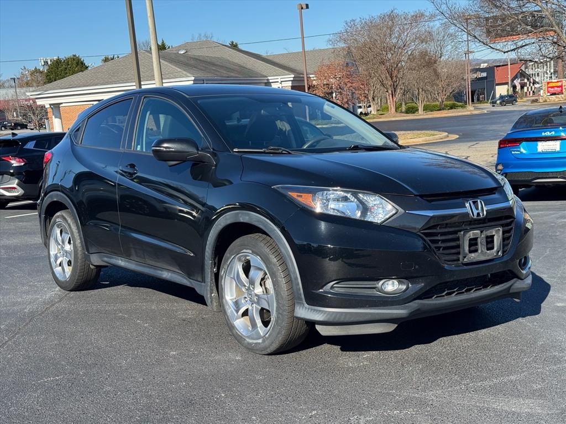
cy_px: 212
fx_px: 785
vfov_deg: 30.3
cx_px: 283
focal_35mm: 48
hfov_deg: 39.7
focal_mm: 6.76
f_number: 1.78
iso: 64
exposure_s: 1/2045
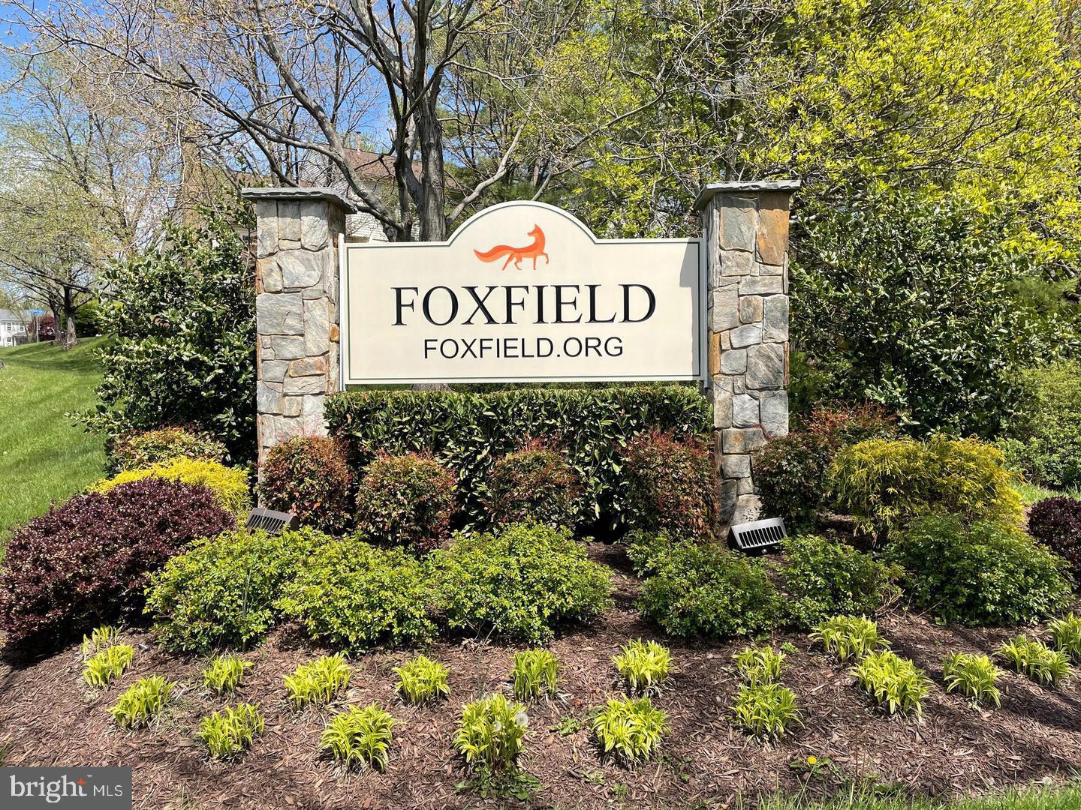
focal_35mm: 26
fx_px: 812
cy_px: 405
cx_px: 540
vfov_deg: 53.1
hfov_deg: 67.3
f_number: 1.6
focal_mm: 4.2
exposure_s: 1/2174
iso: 32
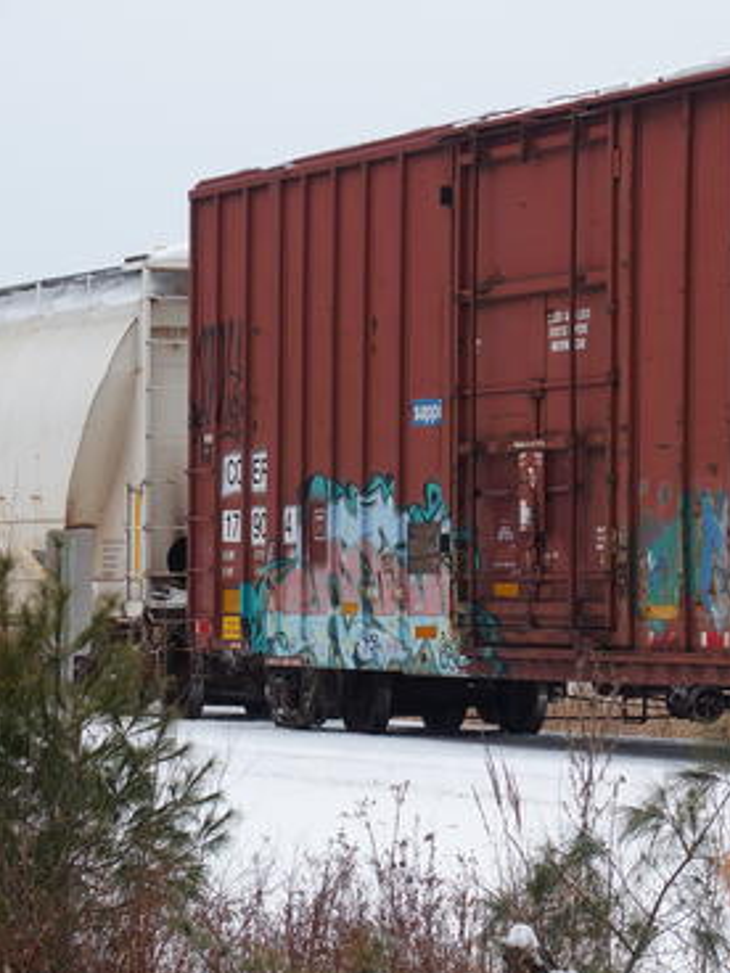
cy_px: 489
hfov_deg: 8.9
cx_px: 569
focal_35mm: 167
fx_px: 4696
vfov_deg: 11.8
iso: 100
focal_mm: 26.2
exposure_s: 1/500
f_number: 3.5
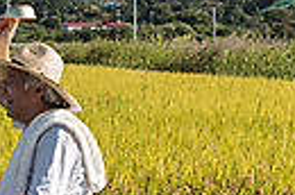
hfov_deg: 13.3
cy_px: -73
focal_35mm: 148
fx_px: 1210
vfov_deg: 9.0
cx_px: -123
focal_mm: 32
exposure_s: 1/1250
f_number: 5
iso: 100
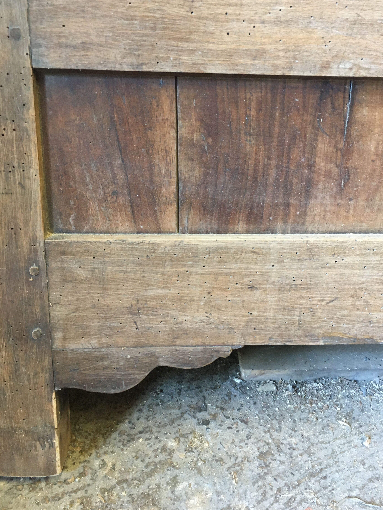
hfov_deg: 44.1
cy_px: 233
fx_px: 472
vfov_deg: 56.7
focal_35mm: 32
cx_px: 201
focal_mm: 4.15
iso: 200
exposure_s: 1/20
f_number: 2.2
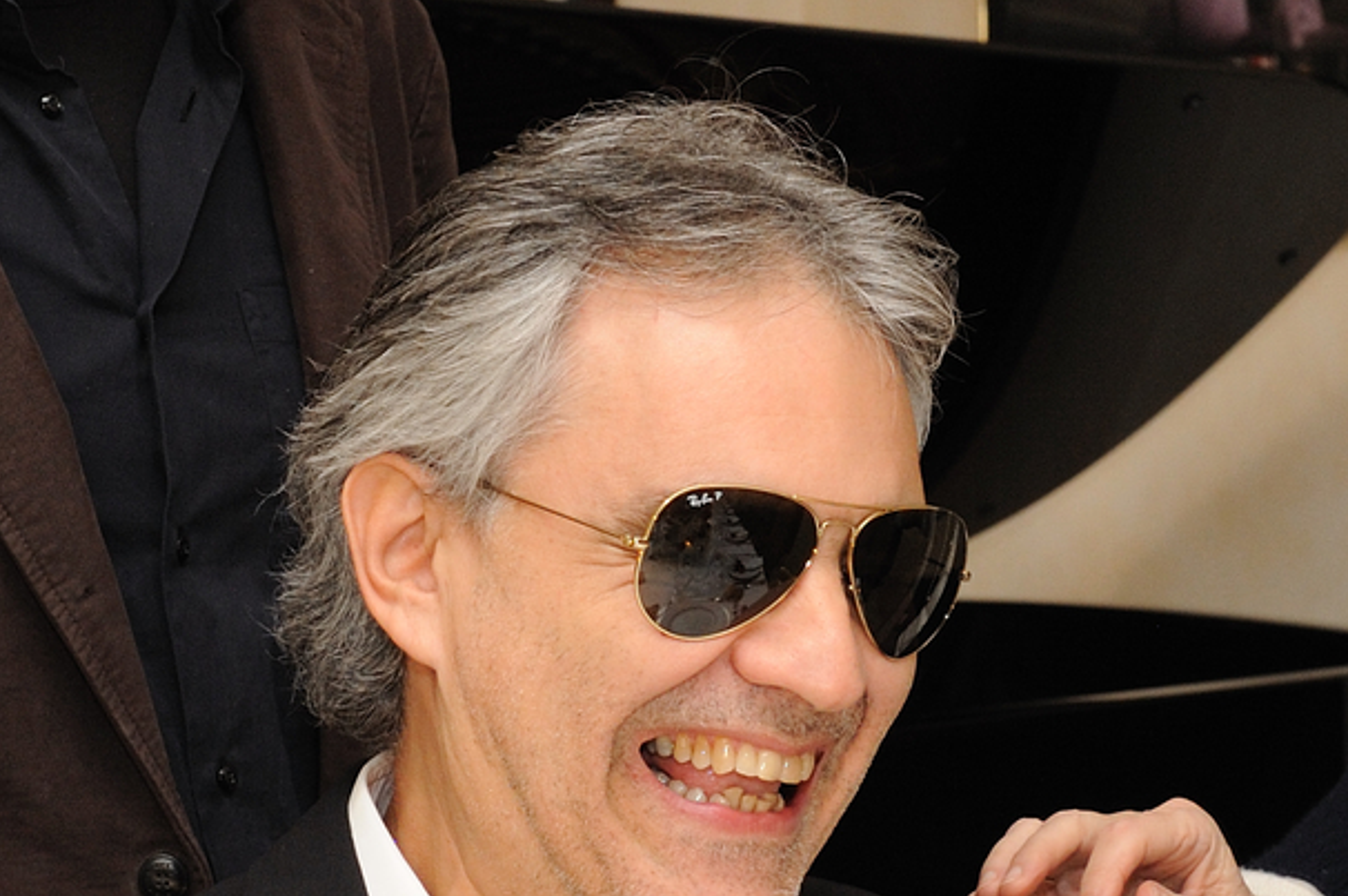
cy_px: 567
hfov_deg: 15.4
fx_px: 4976
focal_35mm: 133
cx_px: 647
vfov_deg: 10.3
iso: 1250
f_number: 6.3
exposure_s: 1/125
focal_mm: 38
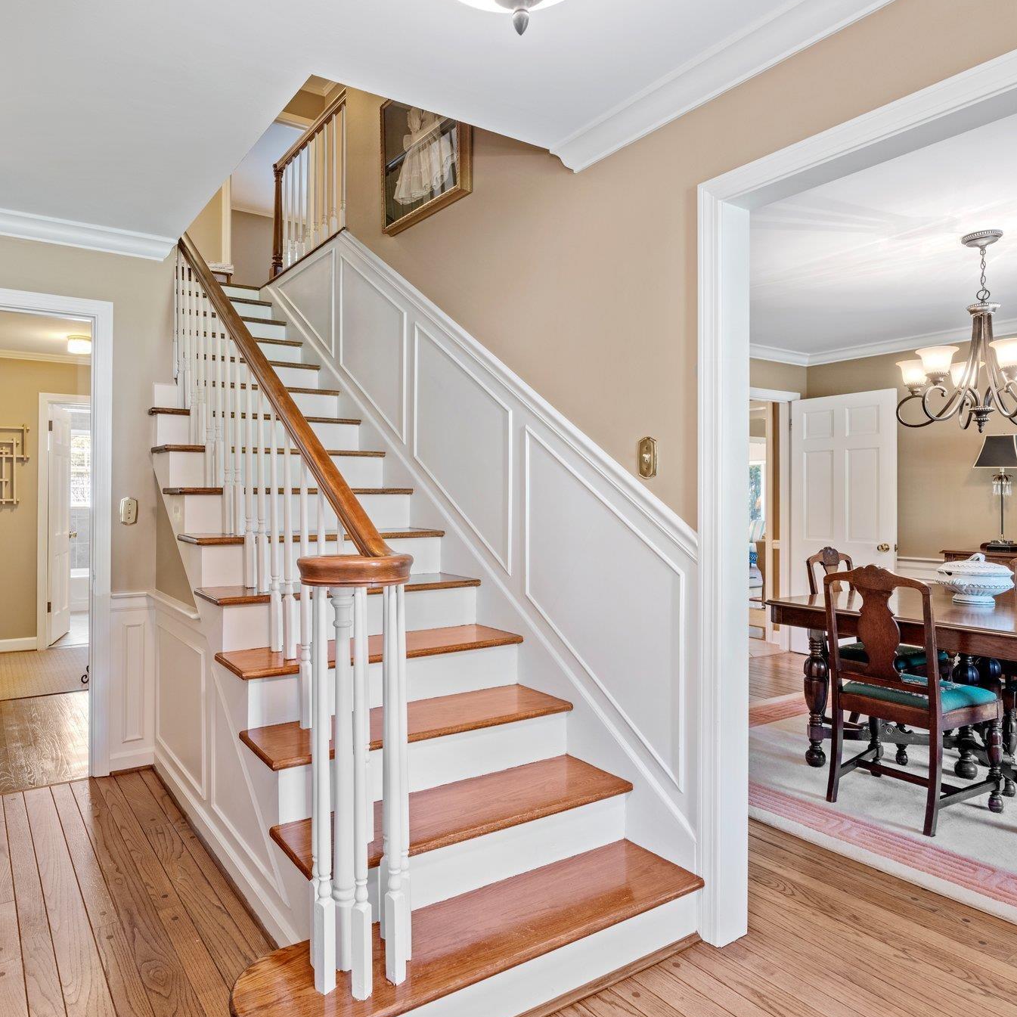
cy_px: 510
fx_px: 731
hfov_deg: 69.0
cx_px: 411
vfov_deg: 69.6
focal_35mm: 22
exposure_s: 1.6
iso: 250
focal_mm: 17
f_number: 8
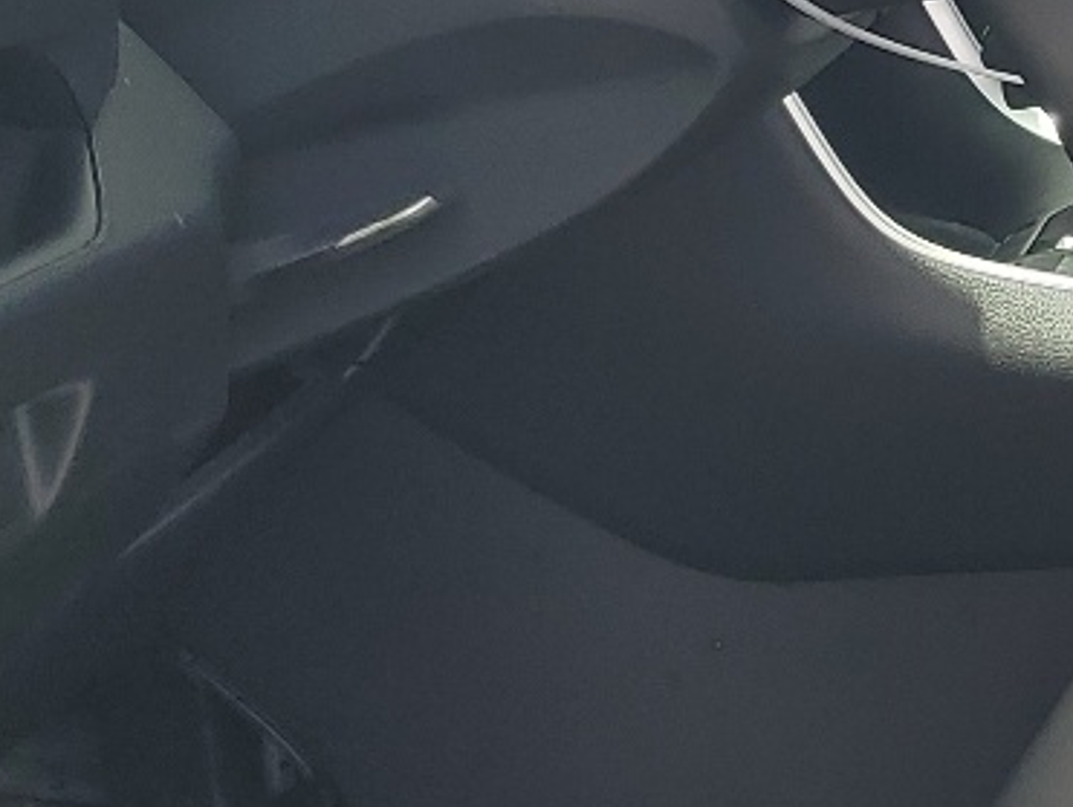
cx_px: 1359
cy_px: 422
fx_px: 3475
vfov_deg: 13.2
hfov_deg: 16.7
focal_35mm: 112
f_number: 1.5
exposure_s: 1/909
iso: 50
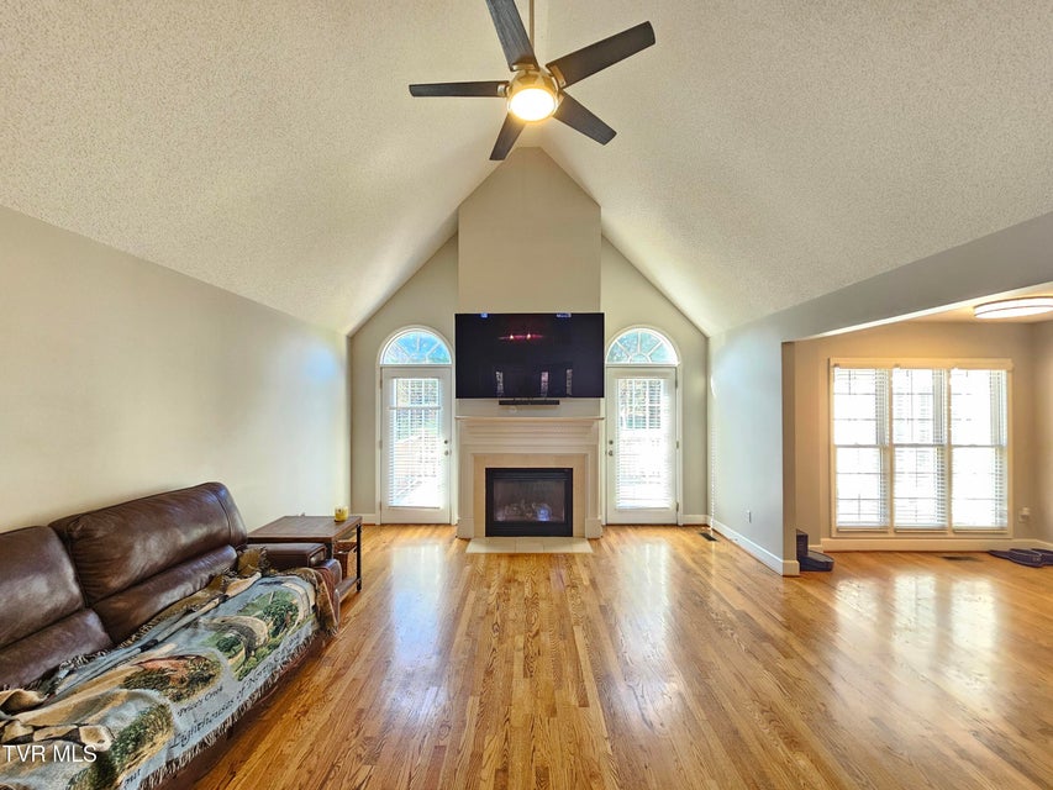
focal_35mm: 13
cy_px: 395
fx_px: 396
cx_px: 526
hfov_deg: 106.2
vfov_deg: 89.9
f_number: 2.2
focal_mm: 2.2
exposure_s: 1/60
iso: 320
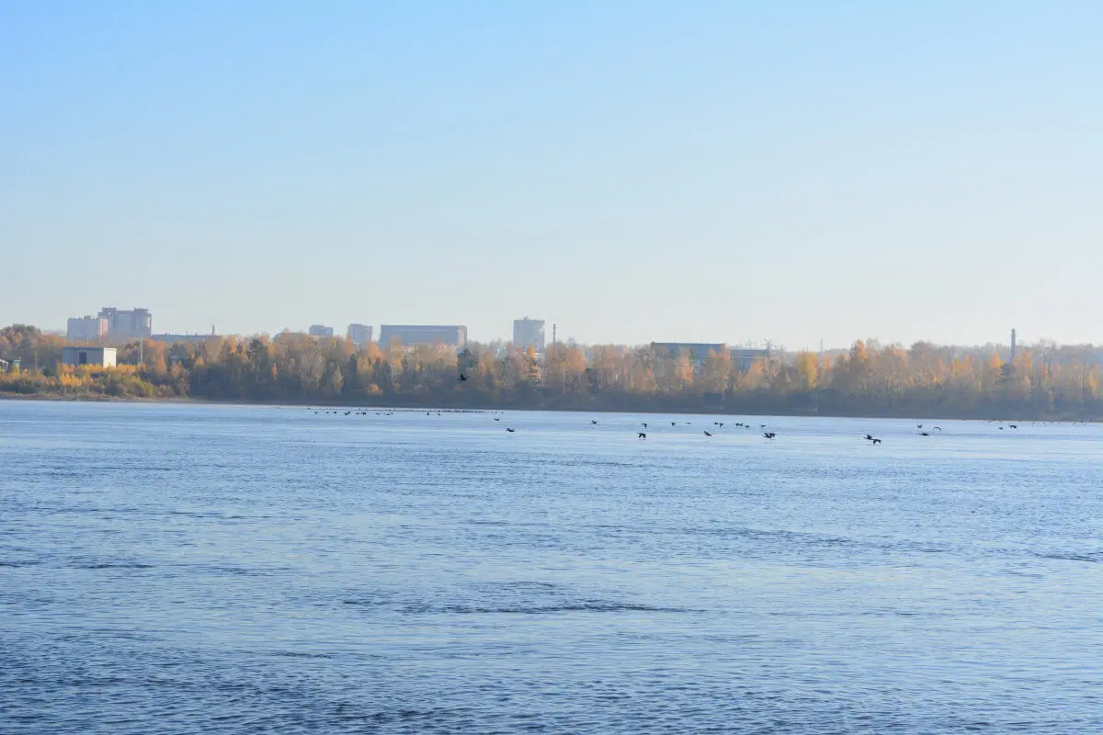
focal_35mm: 82
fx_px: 2528
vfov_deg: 16.6
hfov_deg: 24.6
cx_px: 552
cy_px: 368
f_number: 11
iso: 200
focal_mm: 55
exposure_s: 1/400
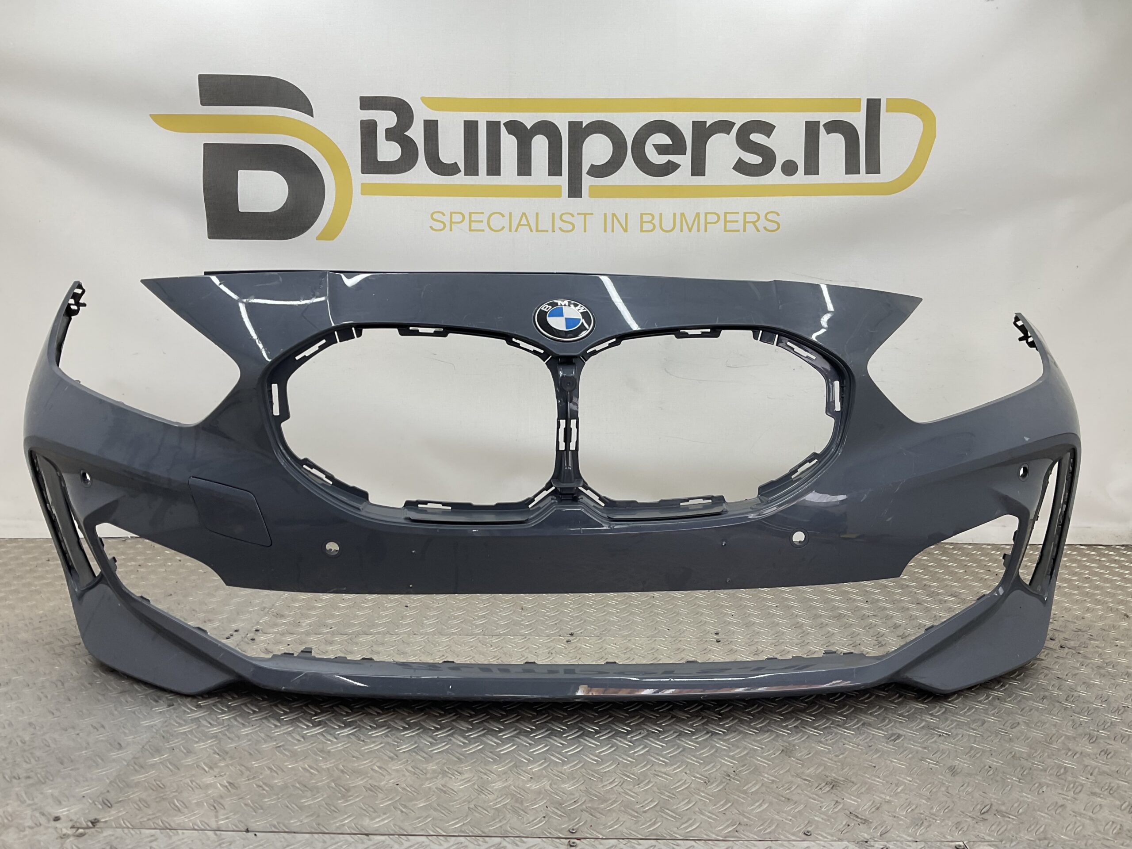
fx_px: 948
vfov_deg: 48.2
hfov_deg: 61.7
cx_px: 566
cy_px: 424
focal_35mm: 29
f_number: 1.8
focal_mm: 3
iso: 16
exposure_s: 1/100
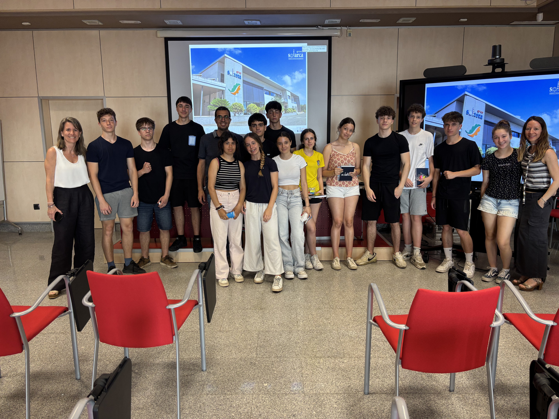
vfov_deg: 53.1
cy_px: 210
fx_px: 420
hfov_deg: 67.3
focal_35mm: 26
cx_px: 280
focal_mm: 5.96
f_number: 1.6
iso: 80
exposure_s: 1/50
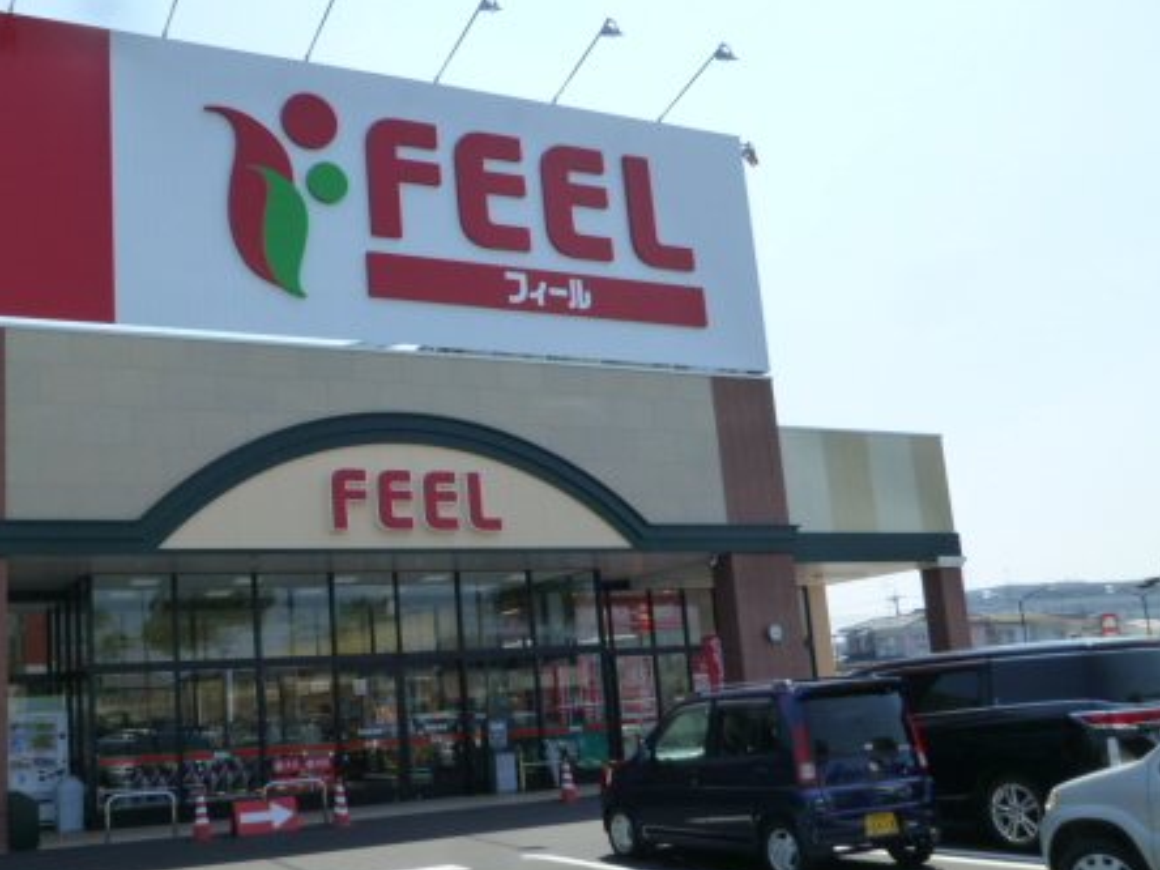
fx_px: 1206
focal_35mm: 36
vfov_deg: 39.6
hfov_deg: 50.5
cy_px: 489
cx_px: 392
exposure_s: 1/500
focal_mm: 4.5
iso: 125
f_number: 4.5
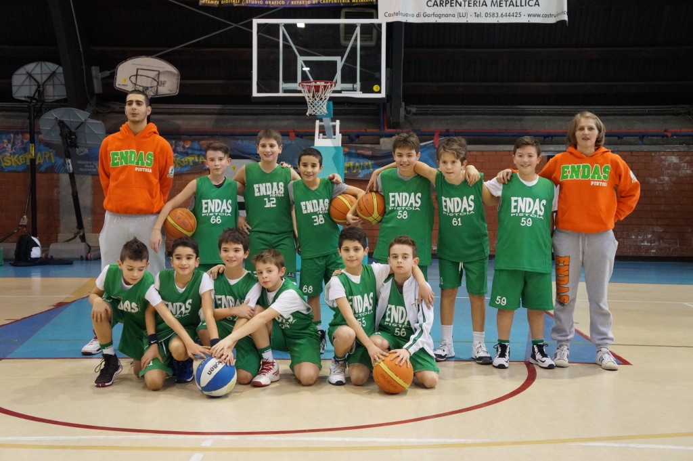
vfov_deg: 33.0
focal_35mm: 40
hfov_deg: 48.0
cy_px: 230
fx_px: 779
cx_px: 346
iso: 1600
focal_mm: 27
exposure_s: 1/160
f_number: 4
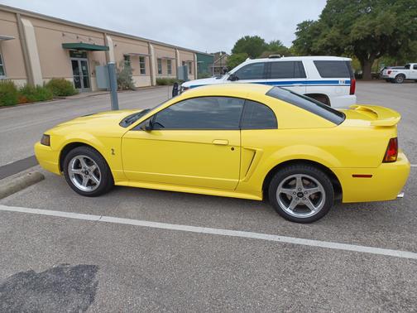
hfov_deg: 69.4
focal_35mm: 25
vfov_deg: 54.9
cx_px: 208
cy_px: 156
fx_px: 301
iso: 40
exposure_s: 1/100
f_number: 1.8
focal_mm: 4.6
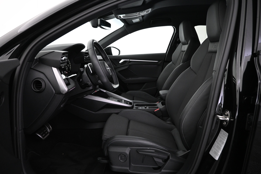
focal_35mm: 24
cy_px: 87
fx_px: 174
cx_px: 130
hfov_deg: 73.7
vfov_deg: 53.1
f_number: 3.5
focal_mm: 16
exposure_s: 1/30
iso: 1600
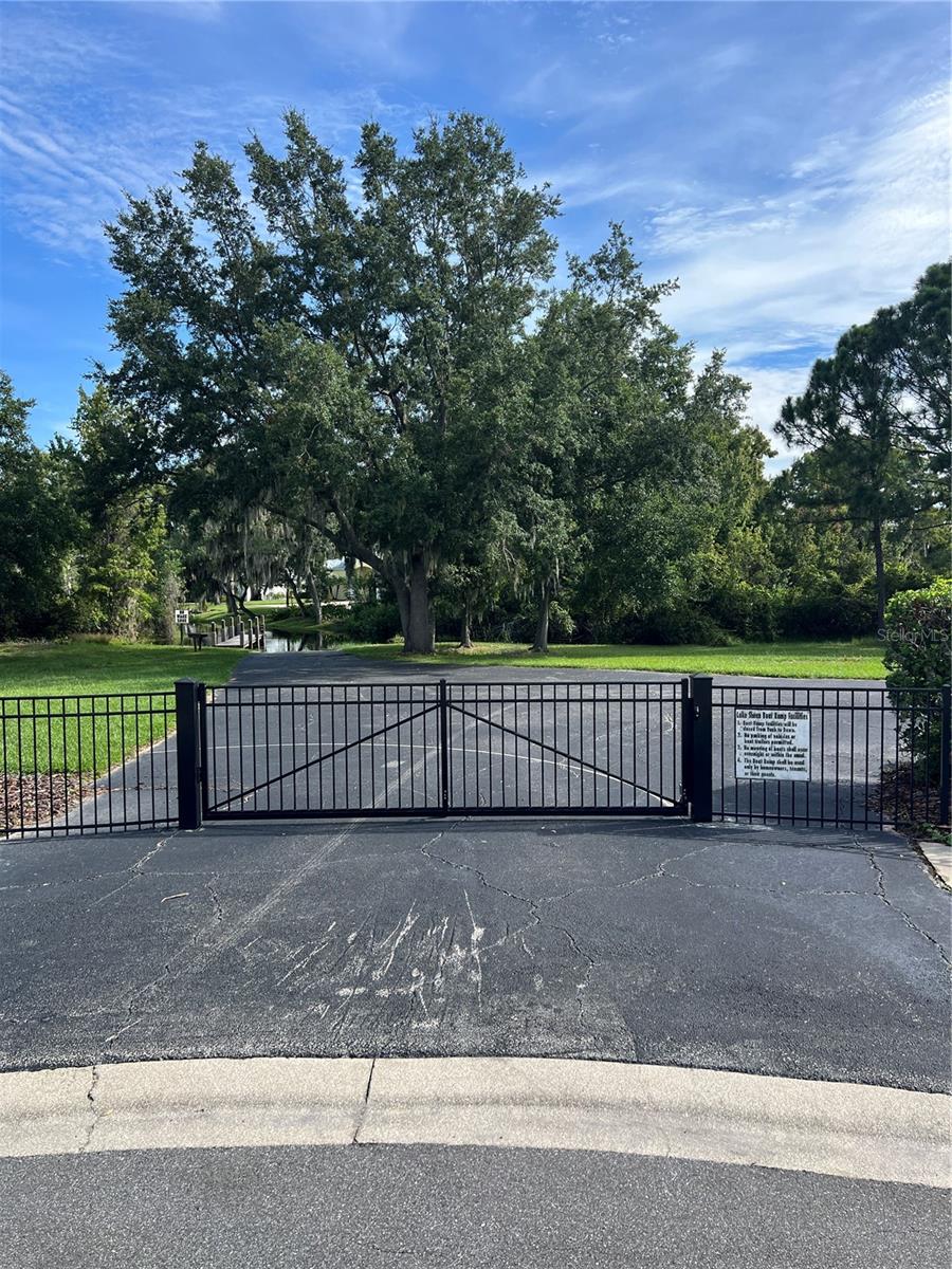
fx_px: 953
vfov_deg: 67.3
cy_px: 634
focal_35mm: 26
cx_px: 476
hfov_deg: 53.1
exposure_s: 1/1972
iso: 50
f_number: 1.5
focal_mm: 5.7
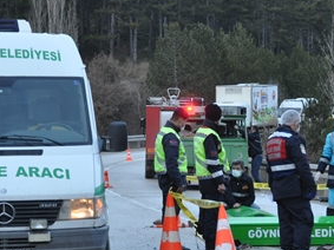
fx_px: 1533
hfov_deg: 12.4
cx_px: 238
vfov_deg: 9.3
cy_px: 180
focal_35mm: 159
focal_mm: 52
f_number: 5
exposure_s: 1/50
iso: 800
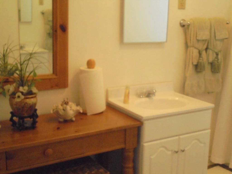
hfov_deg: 38.9
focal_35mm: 49
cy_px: 87
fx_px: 328
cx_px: 116
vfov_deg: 29.7
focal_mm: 8.9
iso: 800
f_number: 4.8
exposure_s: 1/60
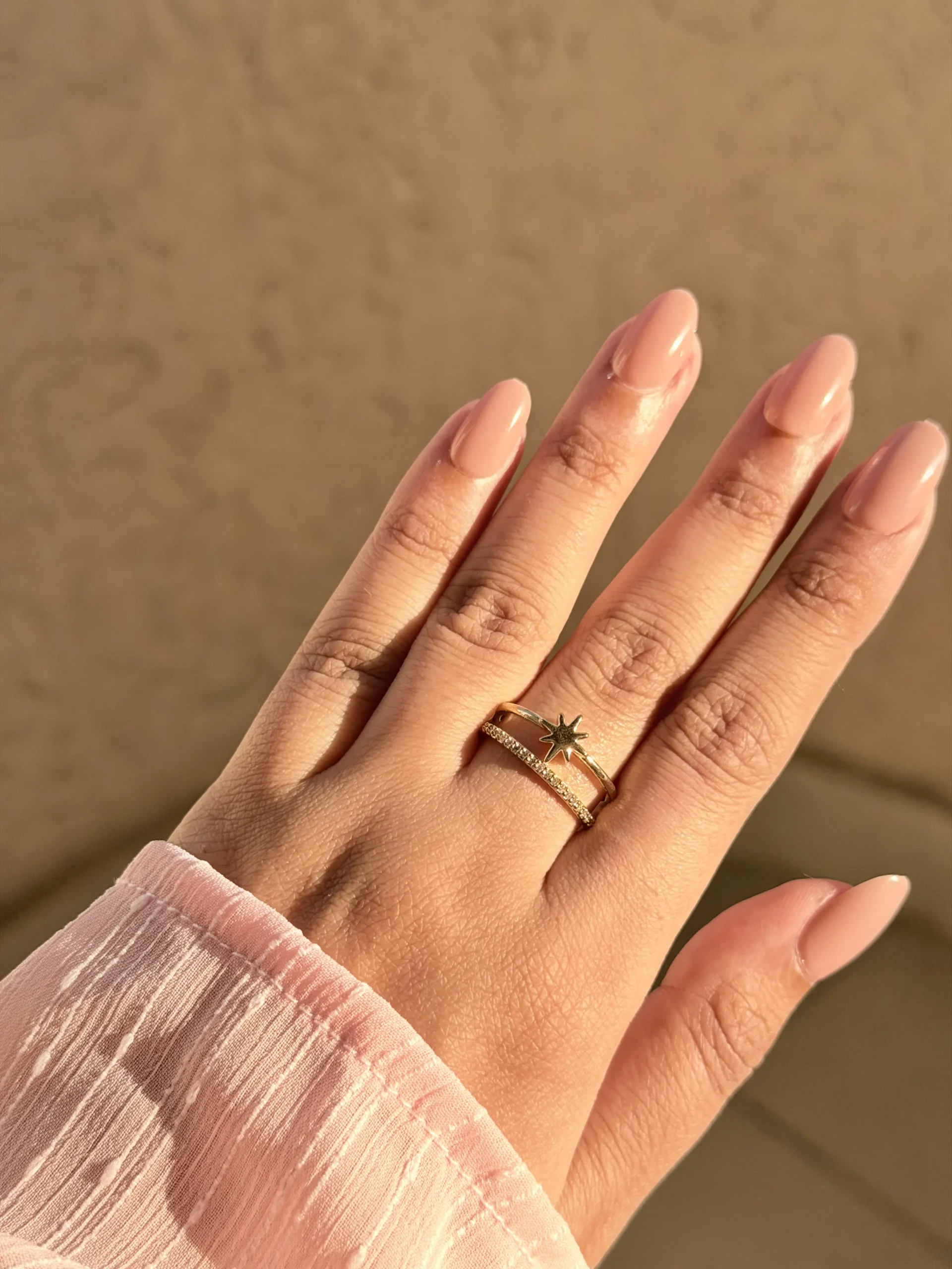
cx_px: 476
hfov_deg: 30.3
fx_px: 1760
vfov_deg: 39.7
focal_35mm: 48
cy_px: 634
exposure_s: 1/1608
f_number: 1.78
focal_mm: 6.76
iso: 64
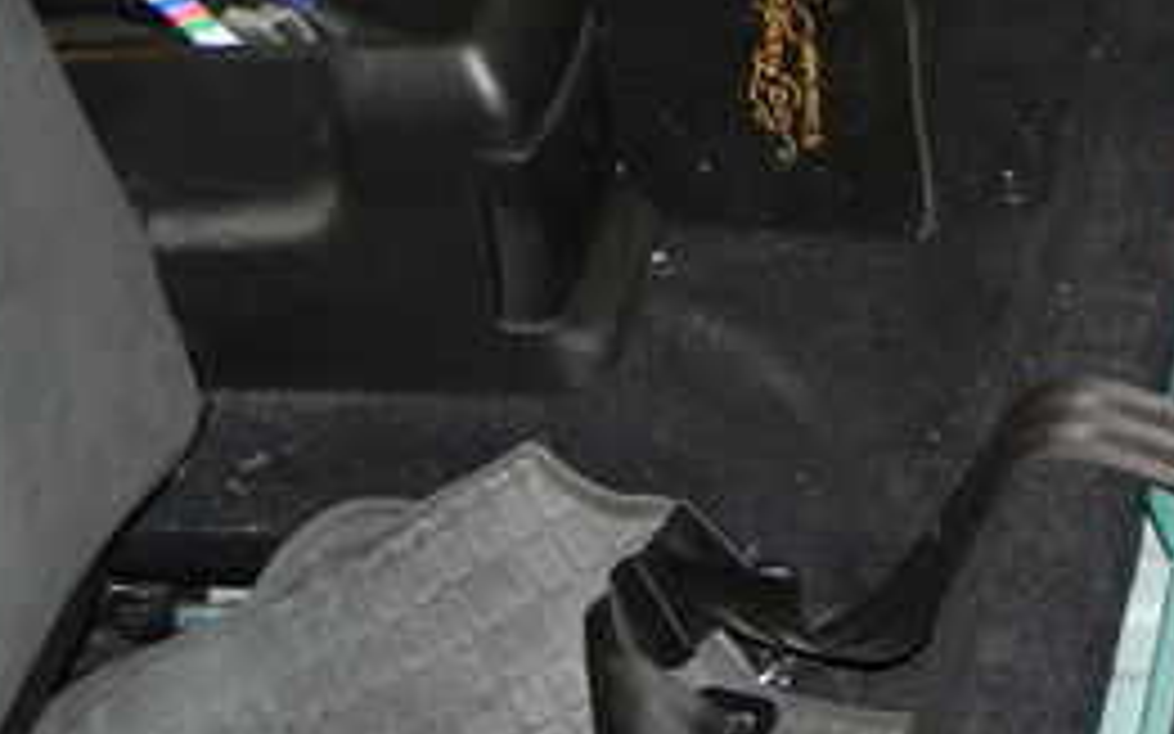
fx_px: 3071
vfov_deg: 13.6
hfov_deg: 21.1
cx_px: 1084
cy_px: 351
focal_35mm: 96
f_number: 3.2
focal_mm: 6.6
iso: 200
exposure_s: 1/30
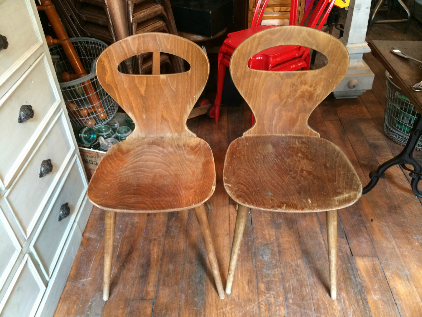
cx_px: 211
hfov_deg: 60.0
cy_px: 158
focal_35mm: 30
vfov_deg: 46.8
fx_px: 366
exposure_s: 1/24
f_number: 2.2
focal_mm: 4.12
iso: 320
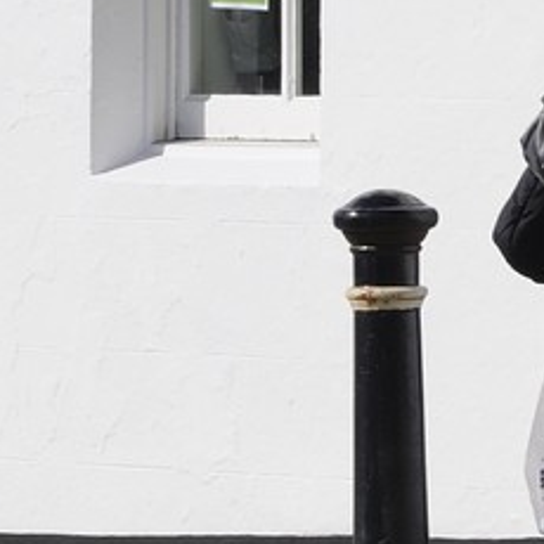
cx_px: 1873
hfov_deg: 3.0
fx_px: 9974
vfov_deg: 3.1
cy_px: -293
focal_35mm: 561
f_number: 16
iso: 200
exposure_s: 1/250
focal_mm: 95
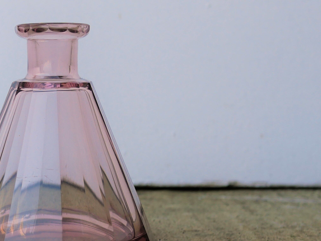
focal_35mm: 91
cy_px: 119
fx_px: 844
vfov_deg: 16.2
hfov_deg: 20.8
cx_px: -5
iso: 200
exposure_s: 1/320
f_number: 3.2
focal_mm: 20
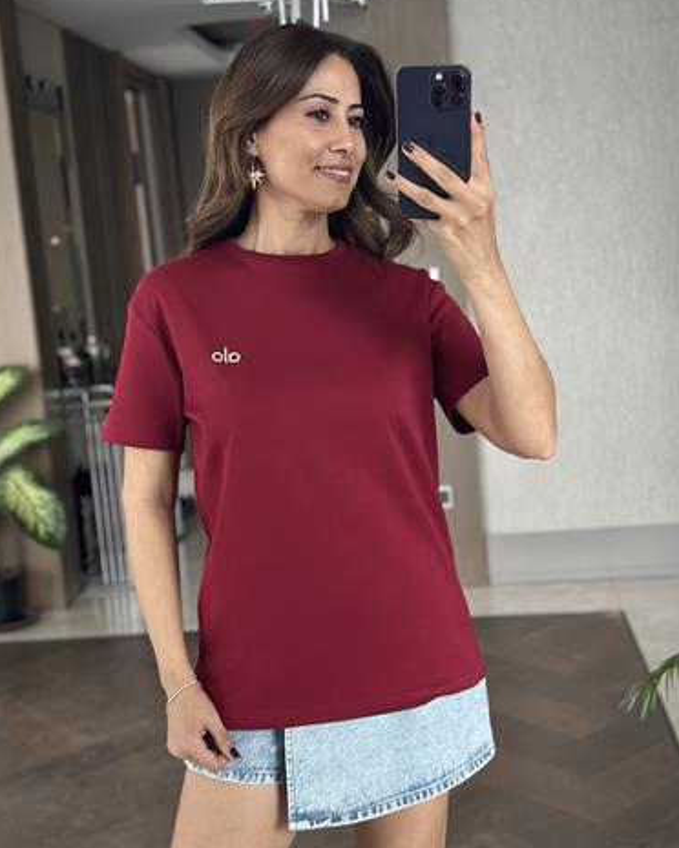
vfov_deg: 36.7
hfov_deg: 29.7
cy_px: 419
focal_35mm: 51
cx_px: 340
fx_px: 1281
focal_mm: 6.86
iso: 400
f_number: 1.78
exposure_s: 1/55
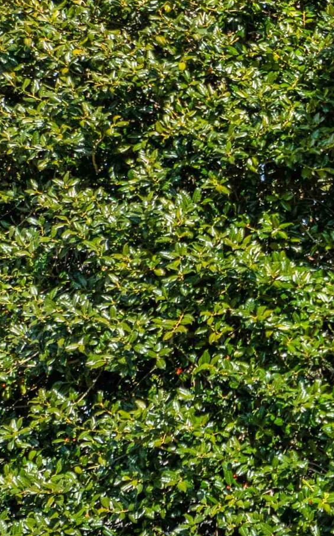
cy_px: 336
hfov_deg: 12.5
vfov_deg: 24.6
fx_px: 1224
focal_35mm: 84
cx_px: 776
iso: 140
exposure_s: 1/2000
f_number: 2.8
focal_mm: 12.29
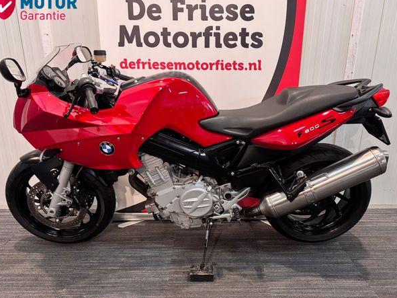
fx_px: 298
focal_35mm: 26
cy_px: 155
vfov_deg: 53.0
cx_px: 207
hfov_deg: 67.3
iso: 400
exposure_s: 1/50
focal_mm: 6.76
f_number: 1.78
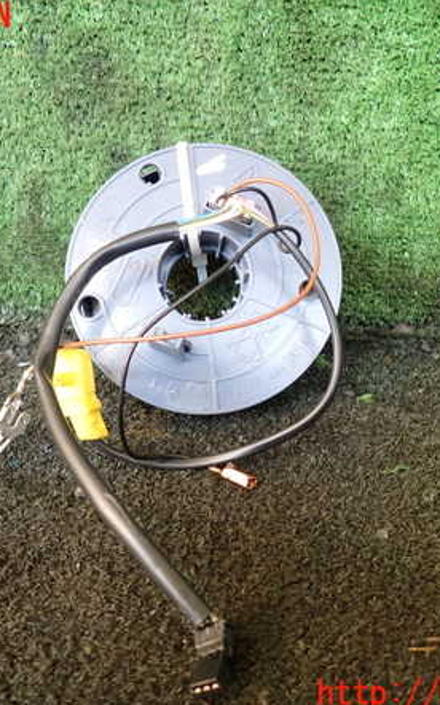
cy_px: 356
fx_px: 691
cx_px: 199
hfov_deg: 35.3
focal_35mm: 36
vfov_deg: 54.0
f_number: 2
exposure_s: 1/50
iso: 200
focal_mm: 4.5
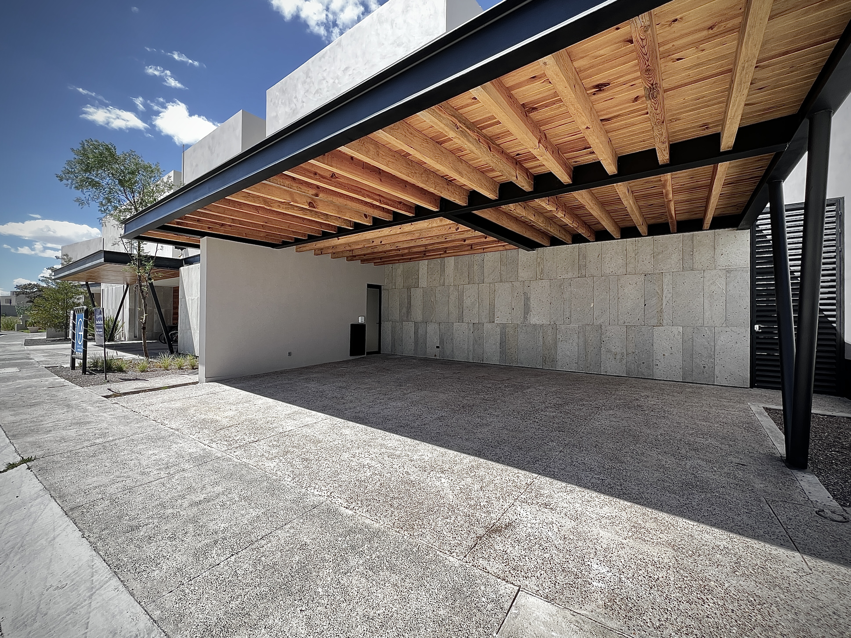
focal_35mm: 13
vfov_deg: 89.9
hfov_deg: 106.2
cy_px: 319
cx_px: 426
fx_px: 320
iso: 32
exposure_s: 1/294
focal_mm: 1.57
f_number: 1.8
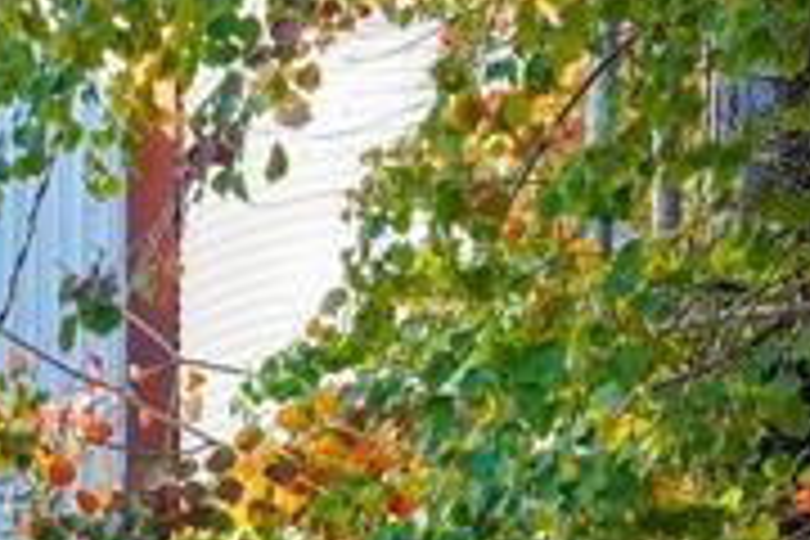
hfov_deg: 9.9
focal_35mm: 176
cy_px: 909
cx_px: -1292
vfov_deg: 7.6
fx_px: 3960
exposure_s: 1/640
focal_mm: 31
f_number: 8
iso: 500
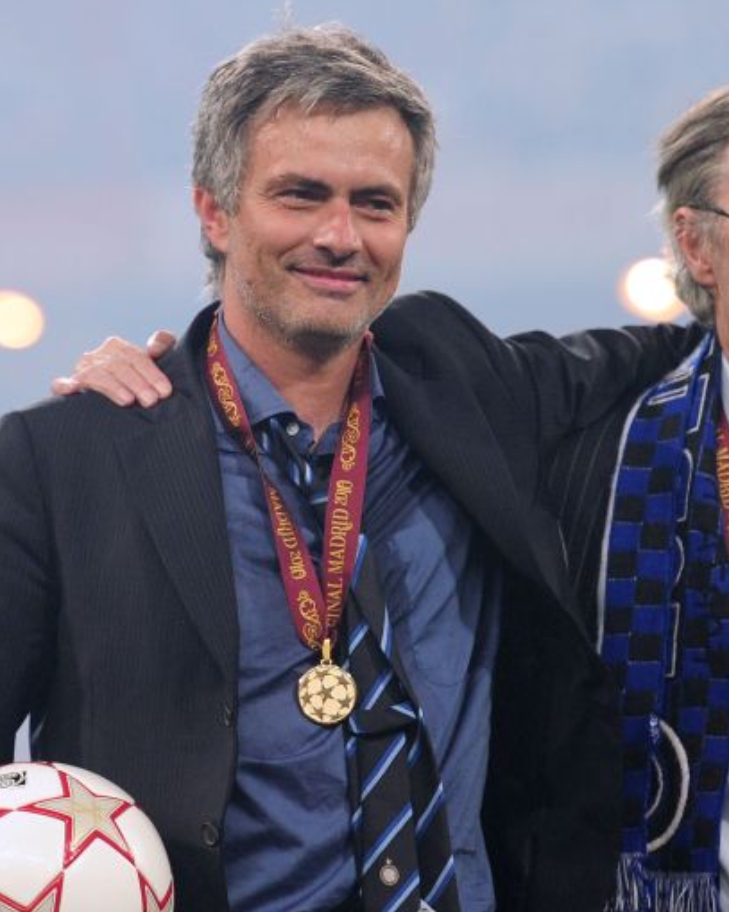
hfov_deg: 6.5
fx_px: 6448
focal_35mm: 239
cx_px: 600
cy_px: 538
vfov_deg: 8.1
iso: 1250
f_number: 2.8
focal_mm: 135
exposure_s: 1/800
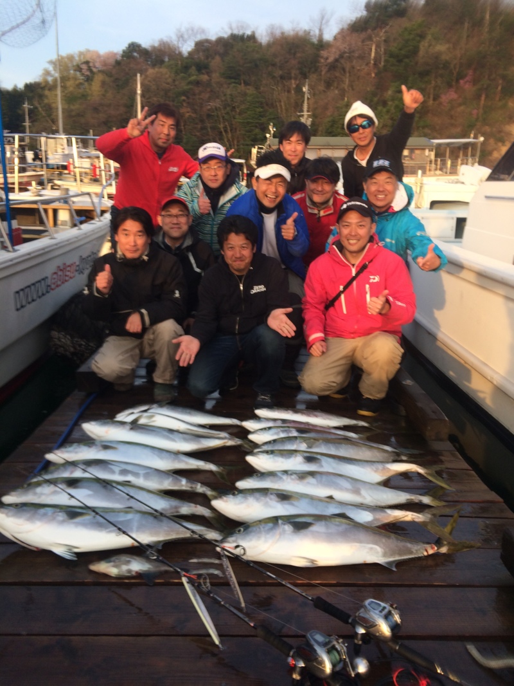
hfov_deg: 48.2
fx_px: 574
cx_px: 257
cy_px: 343
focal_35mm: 29
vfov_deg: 61.6
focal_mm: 4.15
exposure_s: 1/321
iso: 32
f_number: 2.2
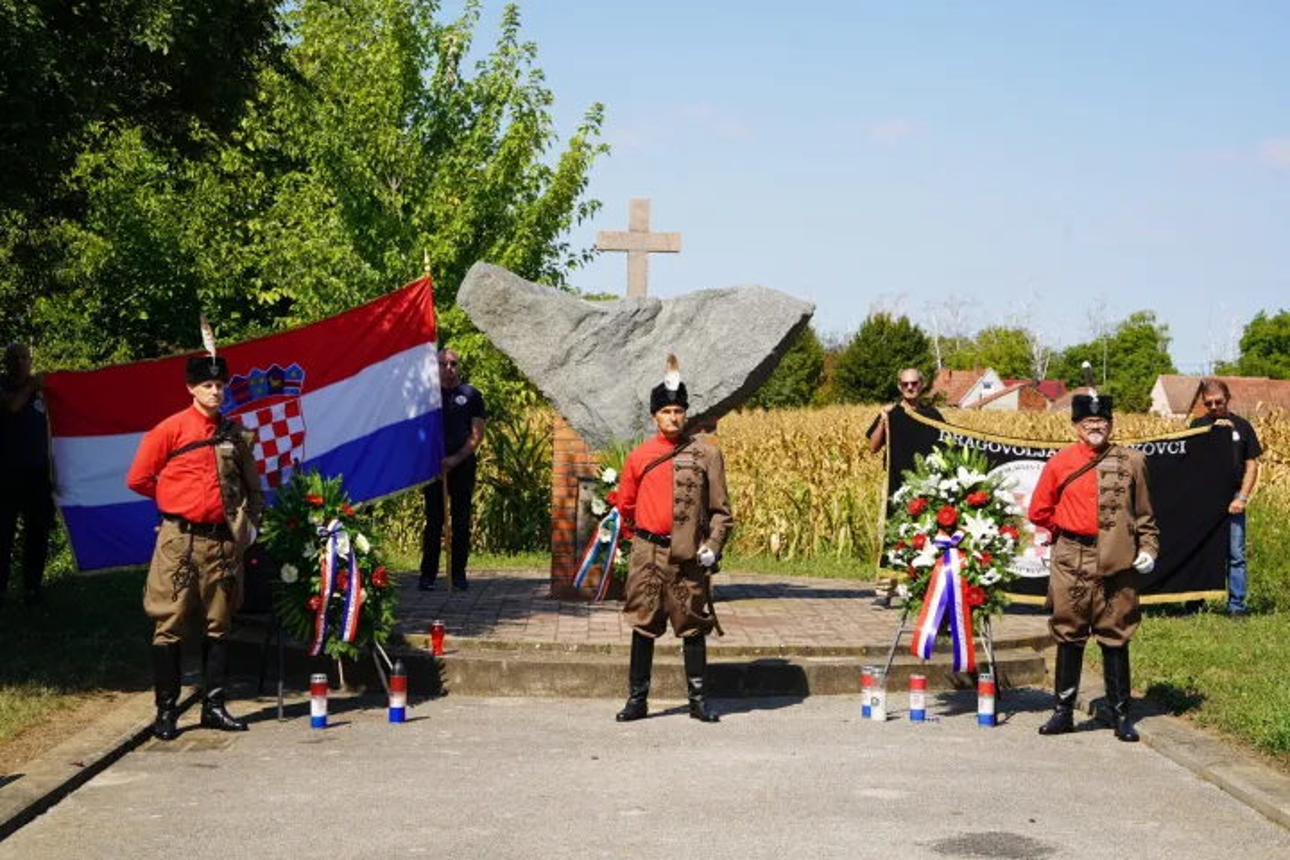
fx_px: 2322
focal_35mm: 65
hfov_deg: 31.1
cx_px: 645
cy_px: 430
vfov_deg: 21.0
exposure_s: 1/200
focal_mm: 64.8
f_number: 10
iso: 100
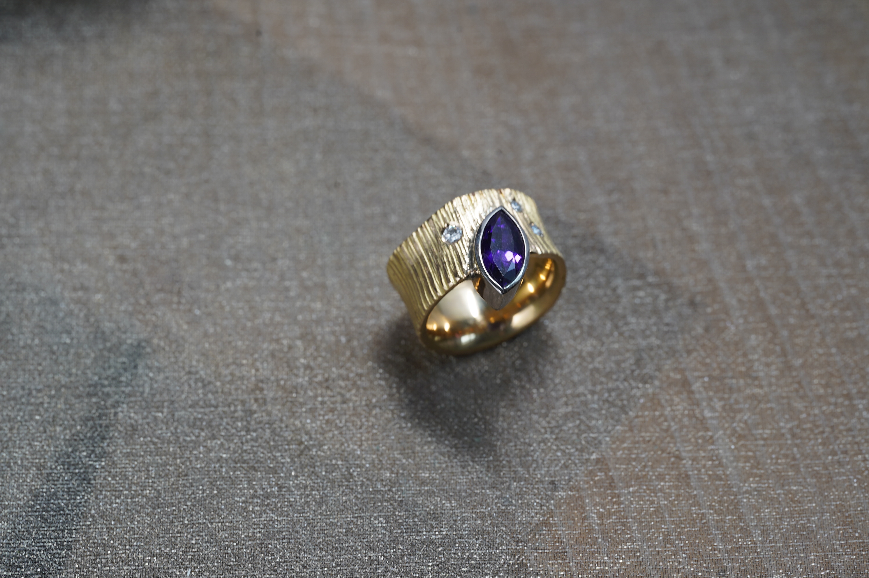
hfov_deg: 19.5
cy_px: 289
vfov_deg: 13.0
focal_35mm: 105
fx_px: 2532
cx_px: 434
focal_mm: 105
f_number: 8
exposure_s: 1/5
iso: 200
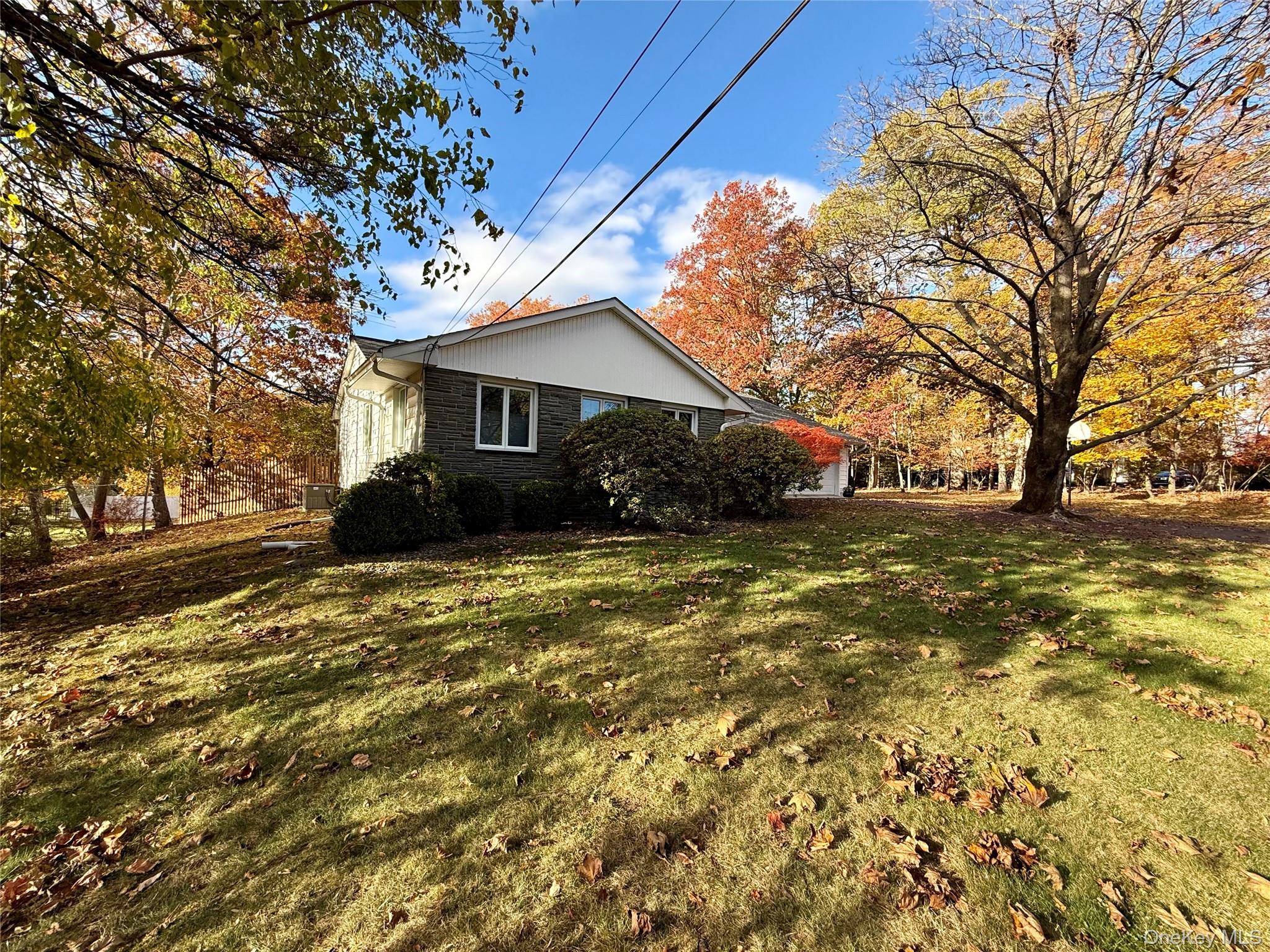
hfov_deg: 102.1
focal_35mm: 14
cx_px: 635
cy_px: 476
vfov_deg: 85.7
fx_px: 514
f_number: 2.2
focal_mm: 2.22
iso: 64
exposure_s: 1/419
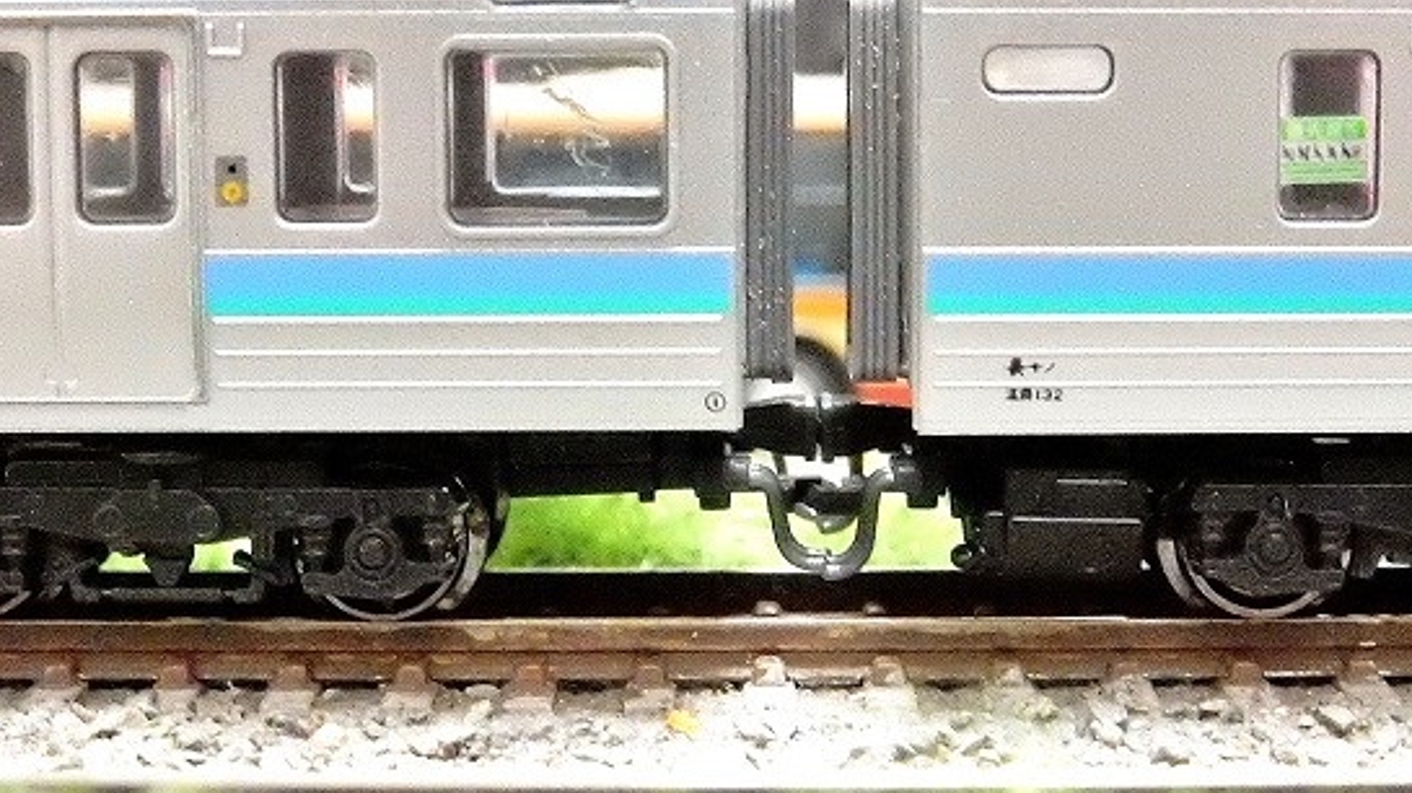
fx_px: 3144
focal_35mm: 84
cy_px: 393
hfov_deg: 25.3
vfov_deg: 14.4
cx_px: 754
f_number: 4.5
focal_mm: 10.7
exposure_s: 1/20
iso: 3200
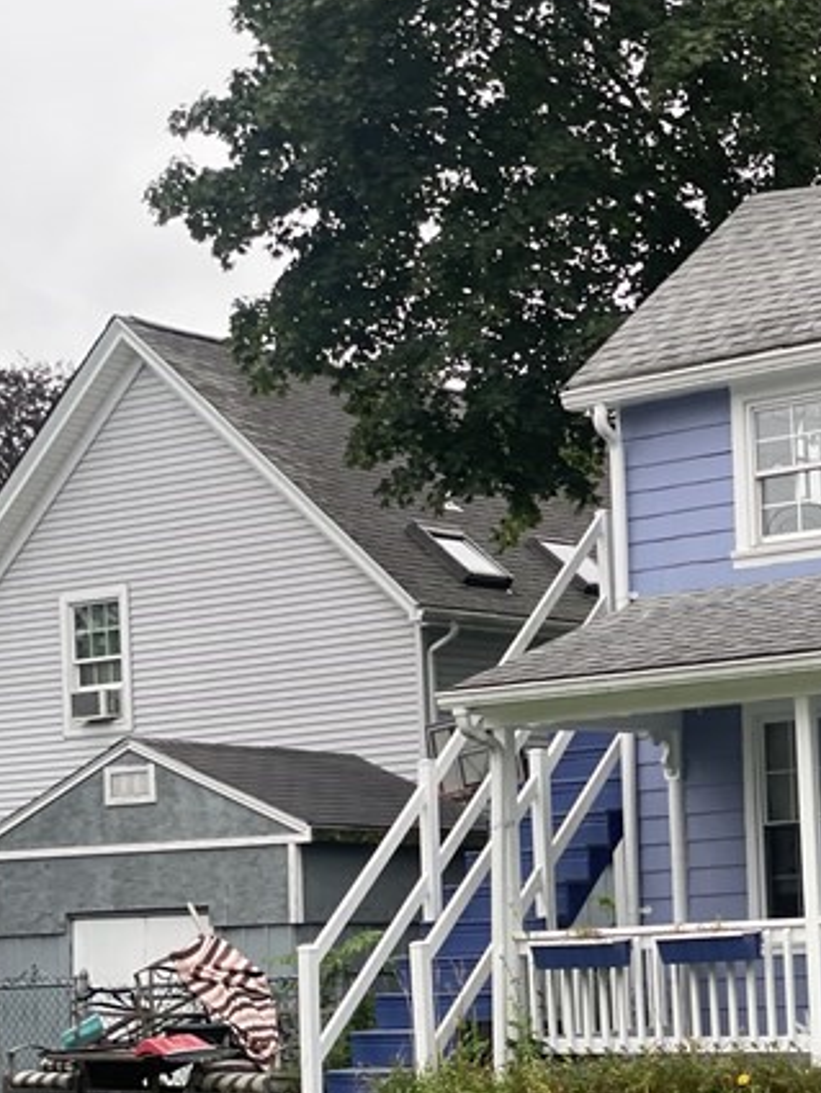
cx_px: 628
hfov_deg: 15.7
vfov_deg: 20.7
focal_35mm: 94
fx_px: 2971
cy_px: 823
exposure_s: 1/122
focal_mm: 6
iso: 25
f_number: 2
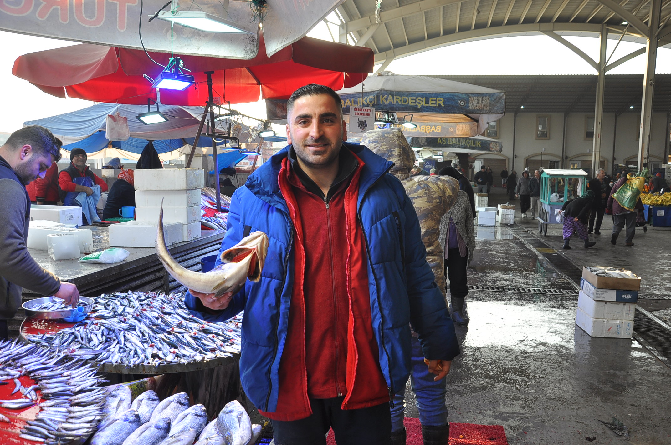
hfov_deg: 59.6
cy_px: 222
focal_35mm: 32
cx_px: 336
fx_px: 586
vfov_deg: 41.6
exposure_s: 1/125
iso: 200
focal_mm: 21
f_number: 5.6
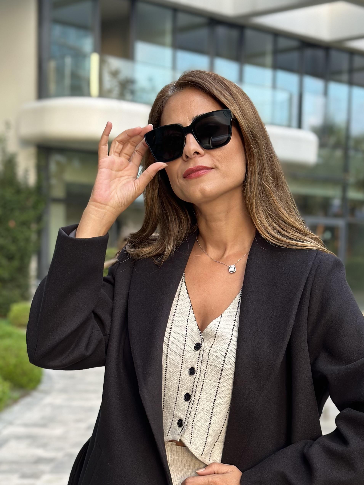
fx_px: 1066
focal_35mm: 76
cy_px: 343
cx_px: 203
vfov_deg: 25.5
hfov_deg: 19.4
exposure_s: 1/171
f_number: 1.78
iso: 100
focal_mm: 6.86
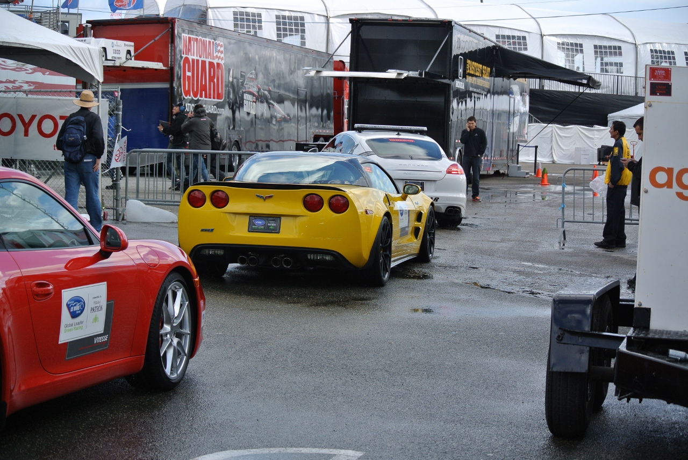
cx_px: 344
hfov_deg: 25.0
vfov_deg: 16.9
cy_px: 230
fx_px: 1550
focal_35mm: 81
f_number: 3.8
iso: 100
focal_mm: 30
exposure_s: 1/640
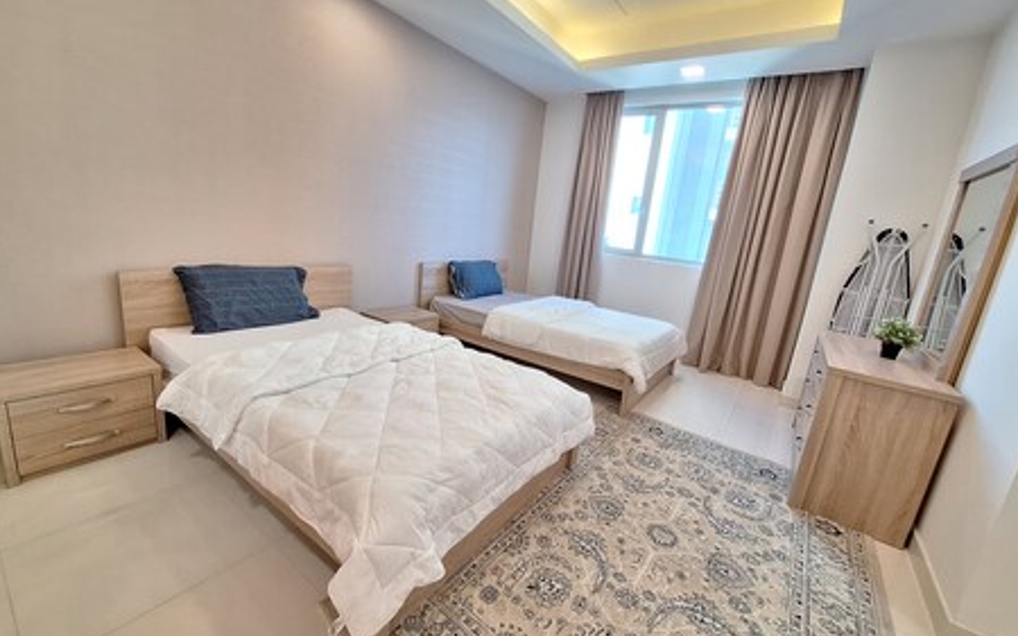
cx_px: 508
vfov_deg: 78.6
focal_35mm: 14
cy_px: 311
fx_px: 388
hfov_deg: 105.3
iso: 200
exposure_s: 1/33
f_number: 2.2
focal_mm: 1.74
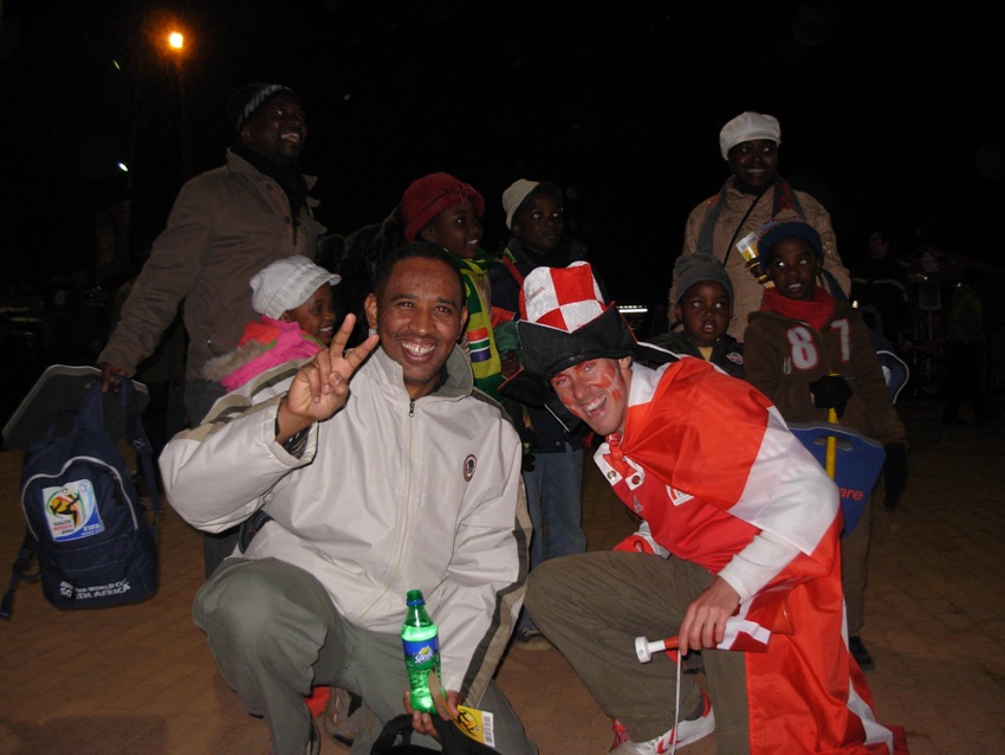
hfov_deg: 49.0
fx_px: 1104
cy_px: 378
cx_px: 502
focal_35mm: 38
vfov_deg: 37.7
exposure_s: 1/49.3
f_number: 2.9
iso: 173
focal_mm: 6.3
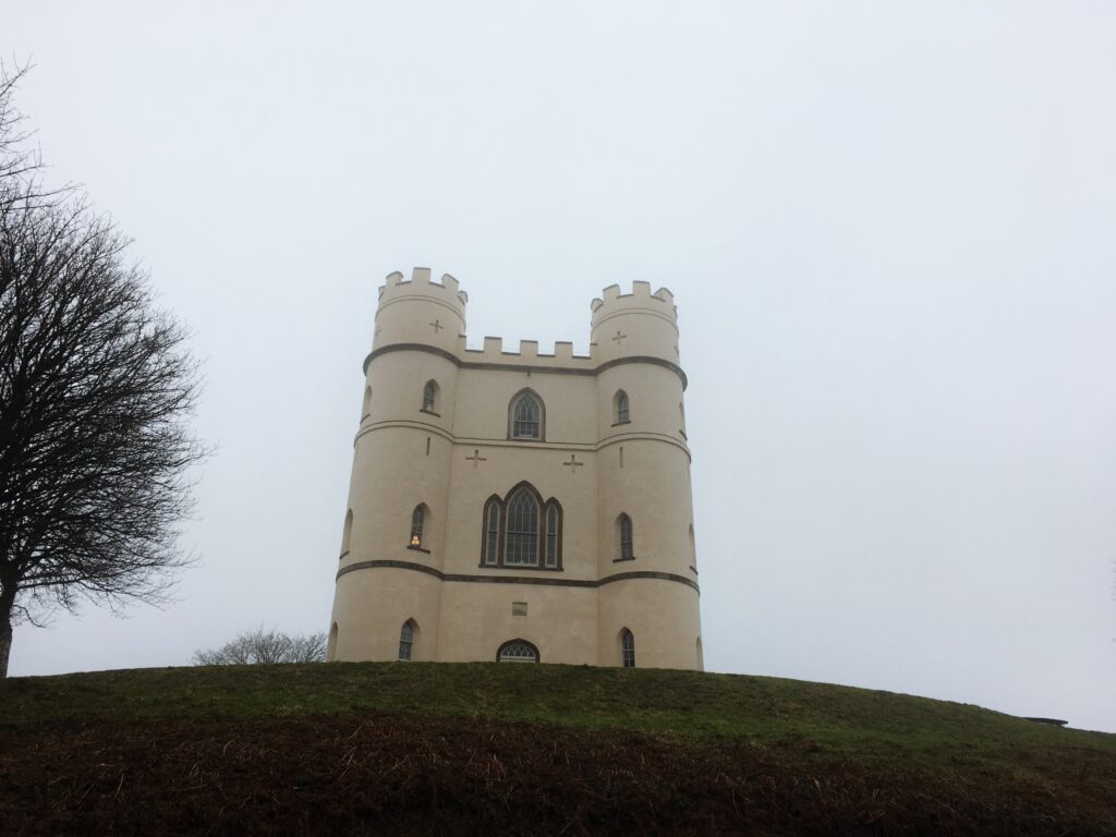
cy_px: 418
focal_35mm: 29
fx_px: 935
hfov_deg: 61.7
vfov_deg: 48.2
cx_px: 558
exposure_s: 1/301
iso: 25
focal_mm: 4.15
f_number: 2.2
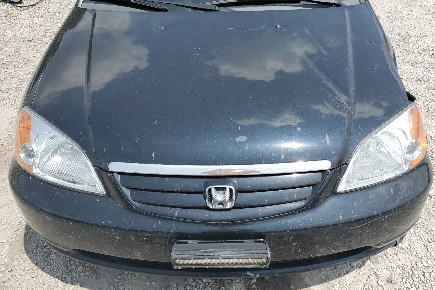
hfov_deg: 65.5
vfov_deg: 46.4
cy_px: 152
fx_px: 338
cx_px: 217
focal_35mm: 28
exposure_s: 1/3333
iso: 50
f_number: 1.5
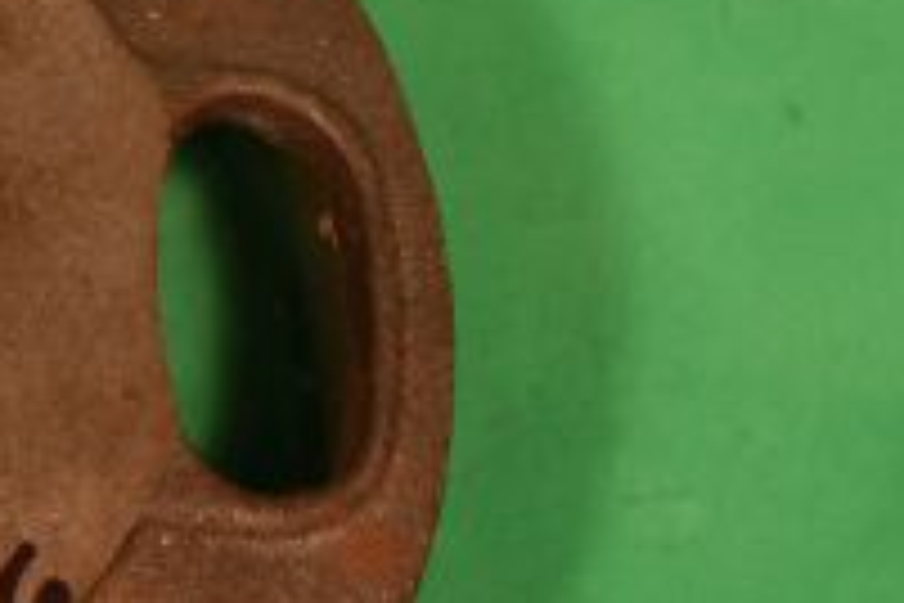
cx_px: -391
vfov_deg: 9.0
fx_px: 3817
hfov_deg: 12.9
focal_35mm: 152
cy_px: 328
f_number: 8
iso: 400
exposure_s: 1/250
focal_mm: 34
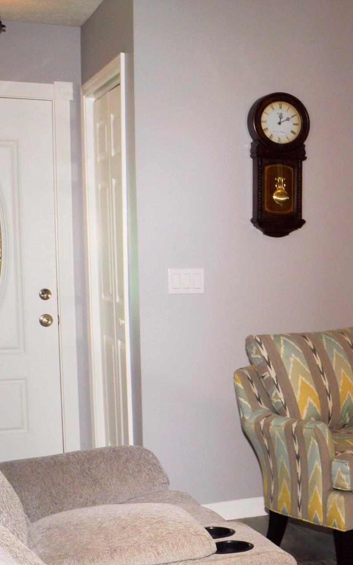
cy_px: 361
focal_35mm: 64
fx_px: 986
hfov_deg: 18.3
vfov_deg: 31.8
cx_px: 513
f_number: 9
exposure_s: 1/60
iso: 200
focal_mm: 18
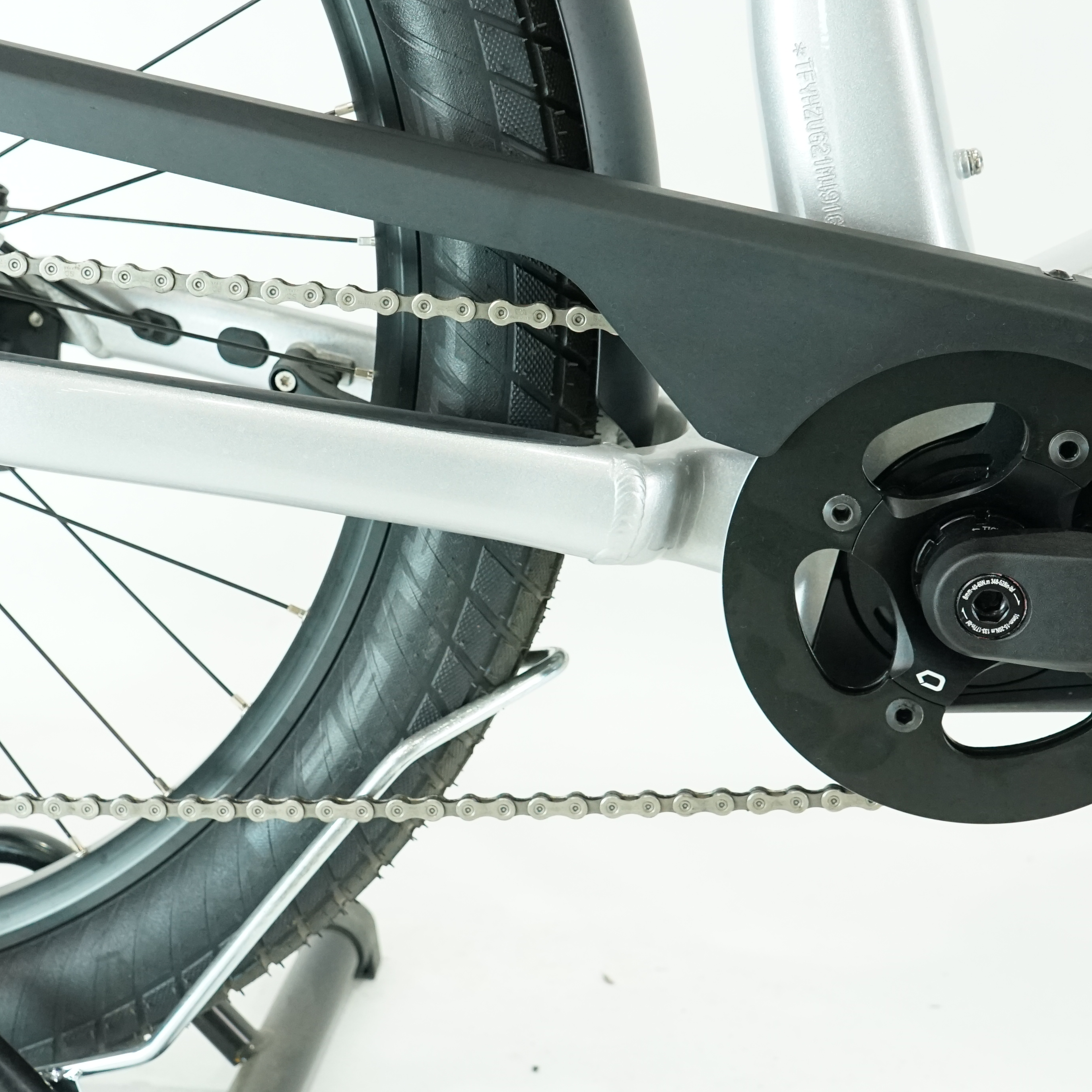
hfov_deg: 32.8
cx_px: 483
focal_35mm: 52
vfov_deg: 32.8
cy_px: 490
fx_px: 1856
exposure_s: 1/200
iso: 2500
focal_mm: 28
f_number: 5
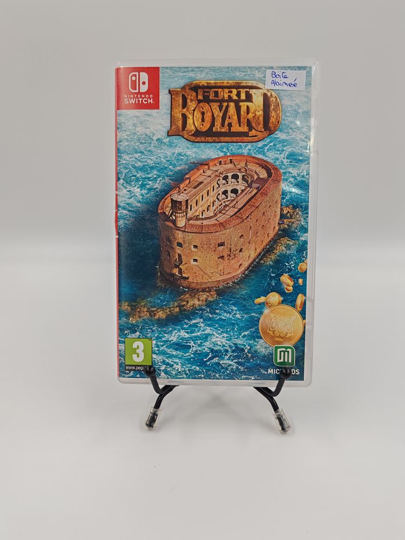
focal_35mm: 27
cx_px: 202
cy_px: 270
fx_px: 421
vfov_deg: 65.3
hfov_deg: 51.4
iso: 500
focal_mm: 6.12
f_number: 1.9
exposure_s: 1/120
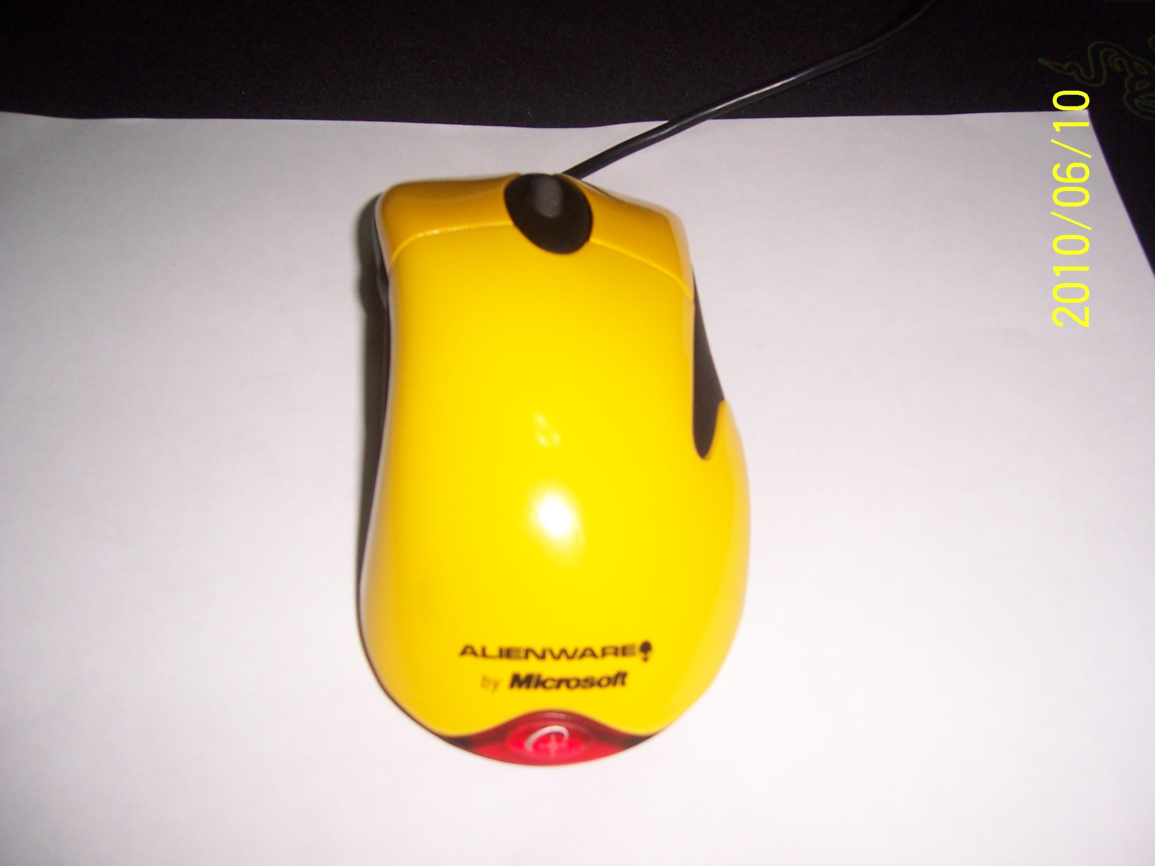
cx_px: 578
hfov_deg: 51.4
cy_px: 433
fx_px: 1201
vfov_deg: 39.7
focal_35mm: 36
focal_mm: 6
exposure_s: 1/60
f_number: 3
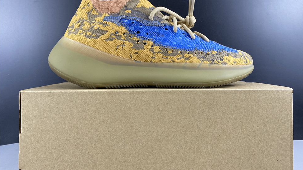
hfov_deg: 66.1
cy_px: 72
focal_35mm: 29
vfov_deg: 40.0
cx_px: 154
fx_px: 233
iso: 100
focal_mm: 4.25
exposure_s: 1/100
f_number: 1.8
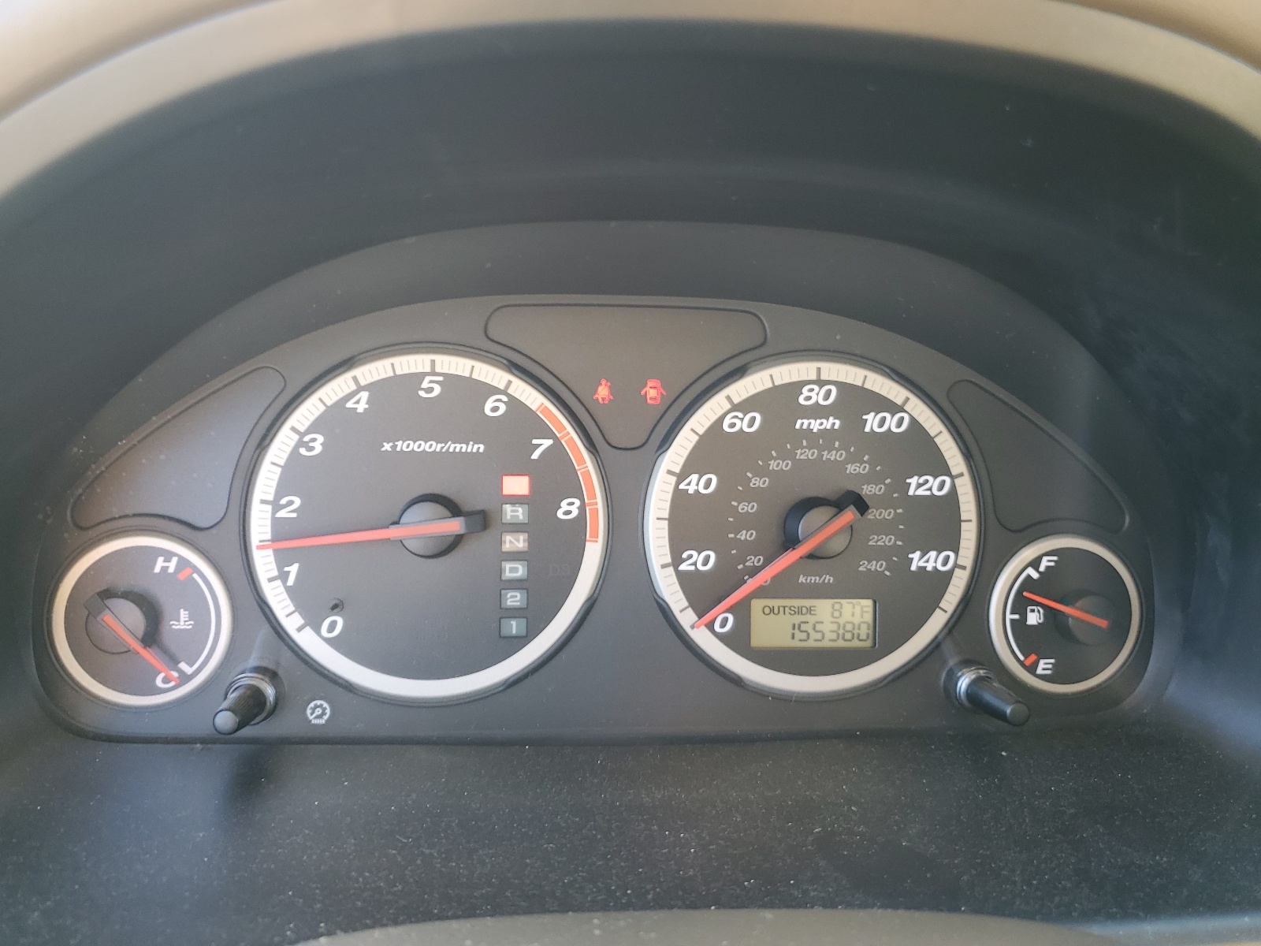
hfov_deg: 67.3
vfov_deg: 53.1
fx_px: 947
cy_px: 473
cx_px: 630
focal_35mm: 26
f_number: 1.5
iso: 50
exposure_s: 1/60.2
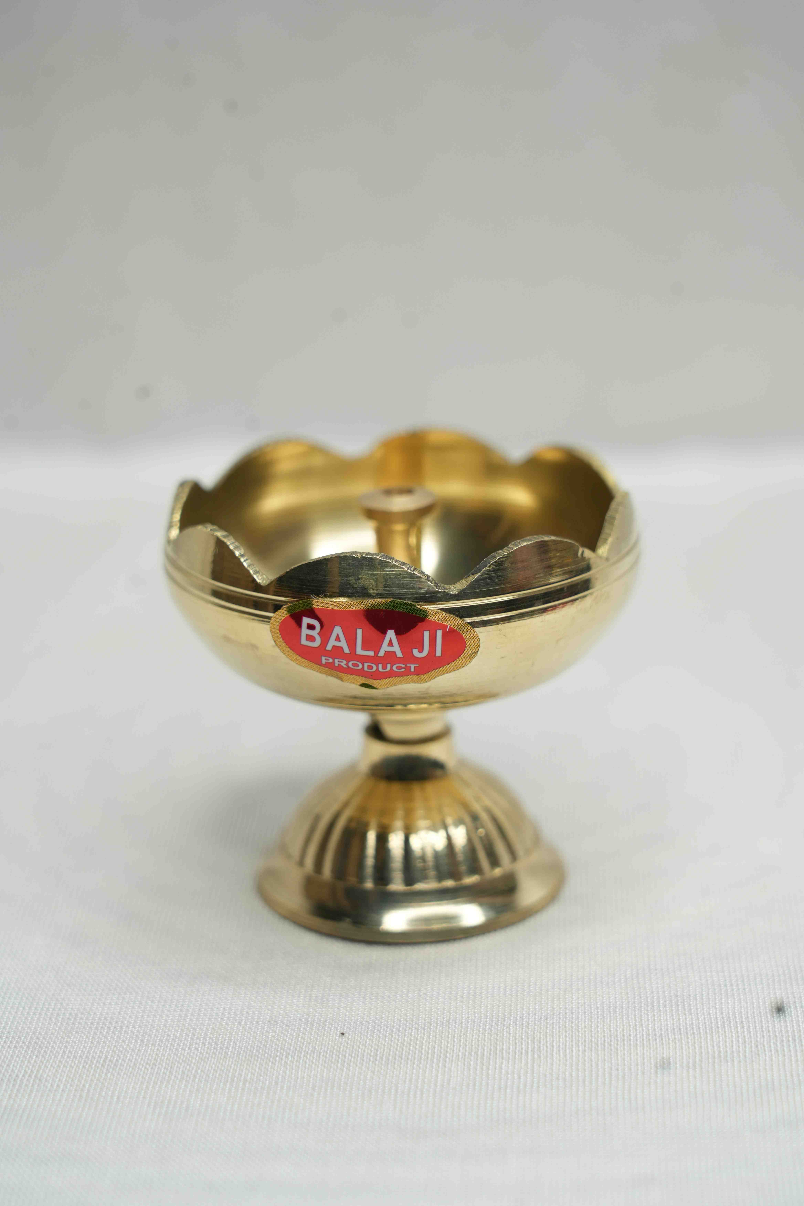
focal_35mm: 105
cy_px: 603
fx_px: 3517
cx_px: 402
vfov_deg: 19.5
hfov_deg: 13.0
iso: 320
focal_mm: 105
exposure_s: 1/60
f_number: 7.1
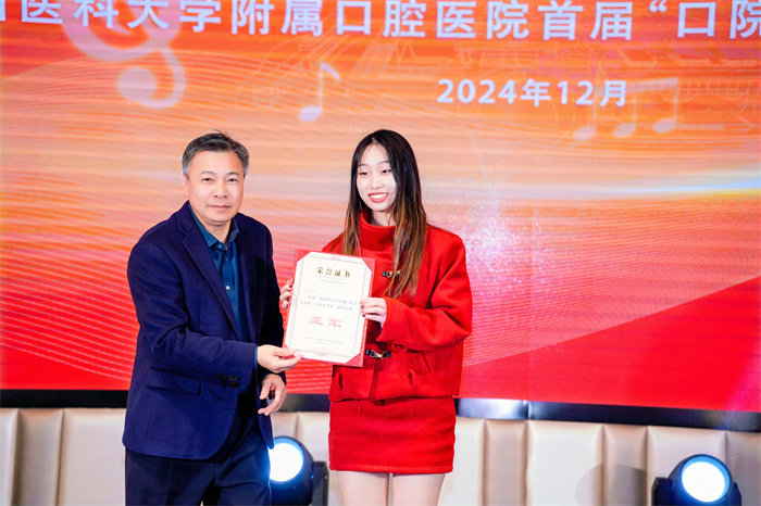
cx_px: 380
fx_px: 2092
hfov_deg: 20.6
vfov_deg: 13.8
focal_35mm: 99
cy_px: 253
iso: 500
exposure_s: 1/200
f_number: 3.5
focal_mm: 99
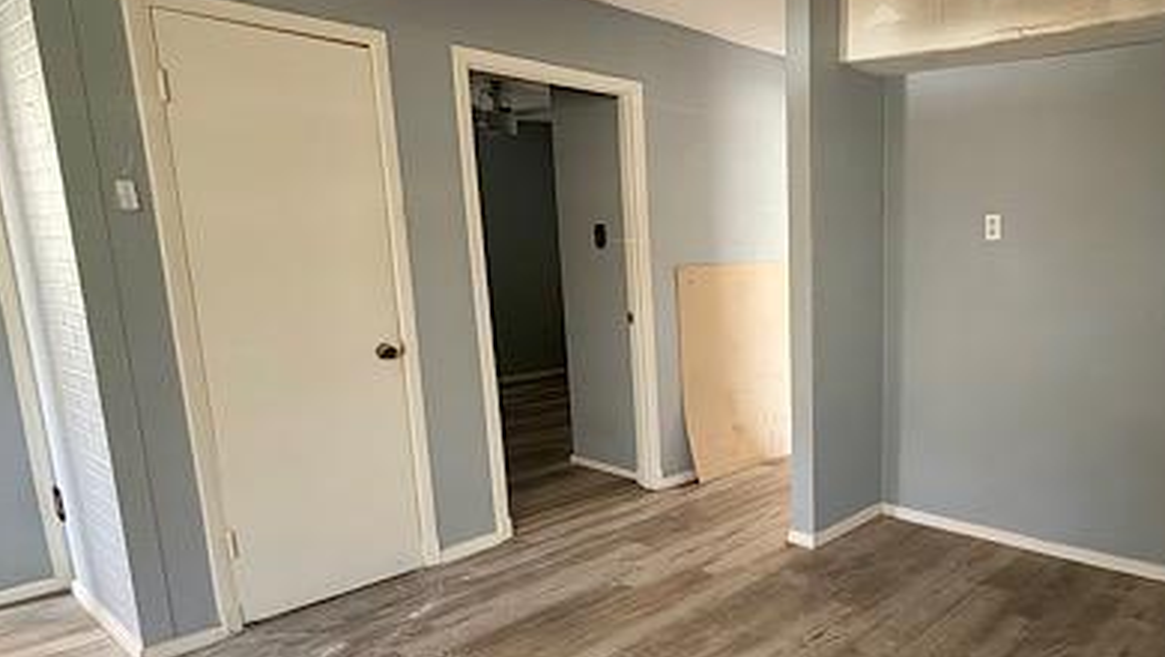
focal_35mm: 25
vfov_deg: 45.9
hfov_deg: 69.1
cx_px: 875
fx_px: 773
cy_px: 382
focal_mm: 2.22
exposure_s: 1/27
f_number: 2.2
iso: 1000
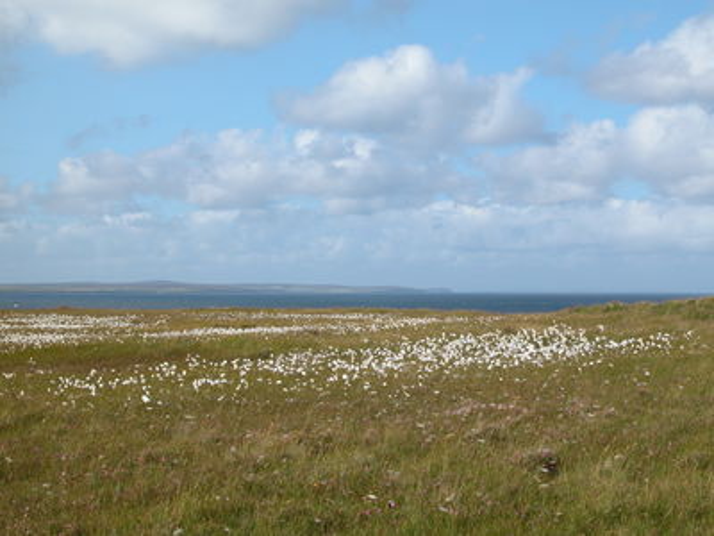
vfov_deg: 21.0
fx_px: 1444
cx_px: 357
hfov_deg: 27.8
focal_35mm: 70
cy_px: 268
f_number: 6.6
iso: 100
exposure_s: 1/374
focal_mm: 17.8
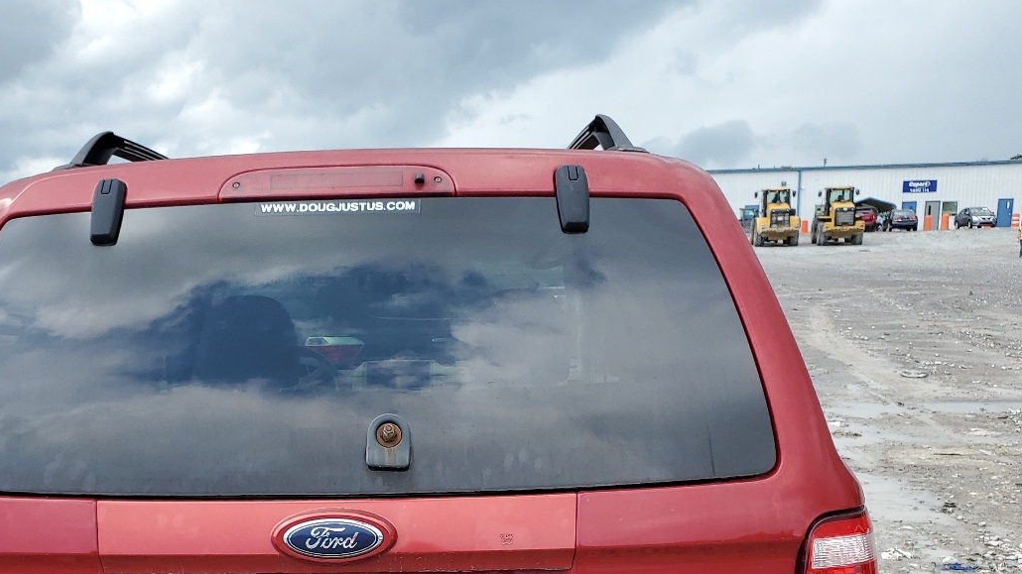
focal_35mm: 44
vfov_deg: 25.7
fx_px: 1192
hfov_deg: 46.0
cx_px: 383
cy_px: 572
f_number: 1.5
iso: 50
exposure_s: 1/1250
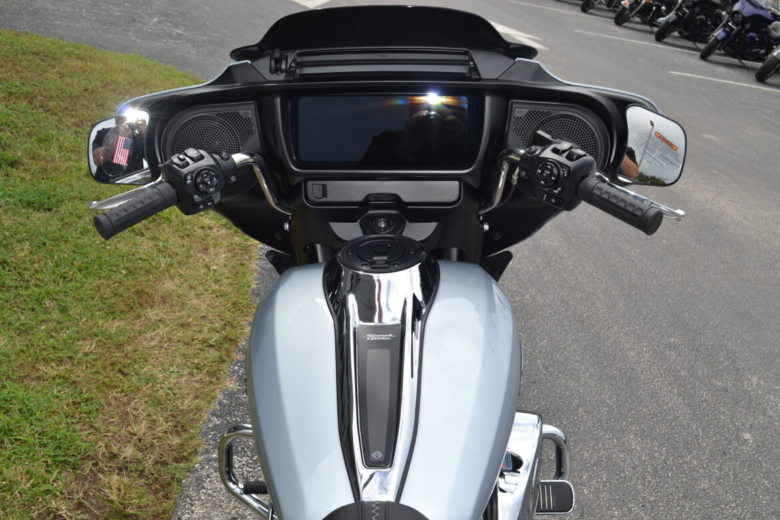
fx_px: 867
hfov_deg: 48.5
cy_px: 261
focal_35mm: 40
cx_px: 384
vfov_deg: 33.4
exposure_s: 1/200
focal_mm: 26
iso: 100
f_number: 8
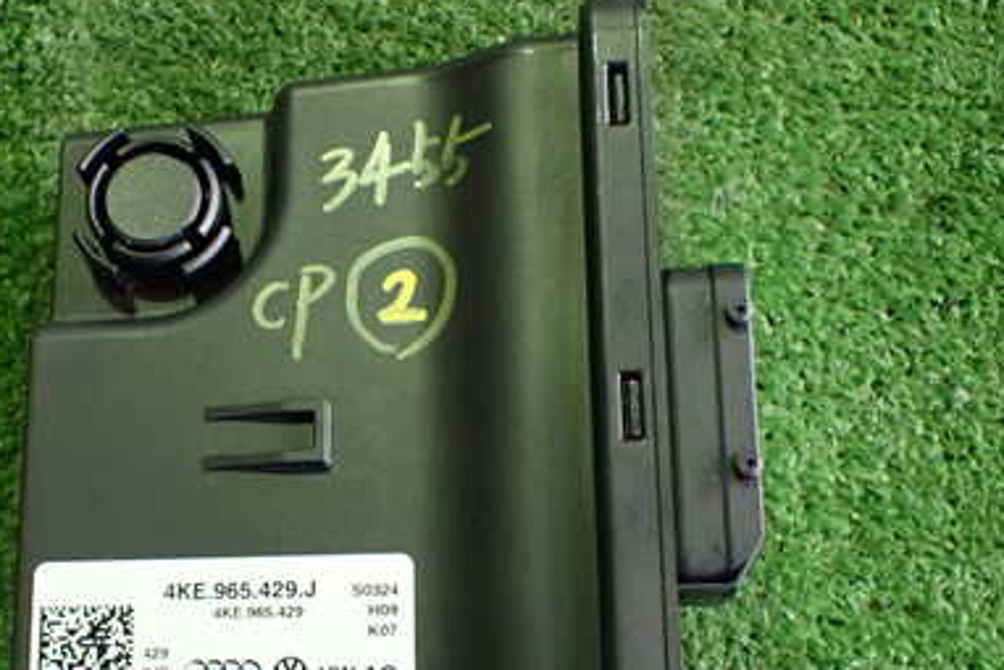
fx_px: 1367
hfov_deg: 39.8
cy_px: 449
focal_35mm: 49
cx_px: 334
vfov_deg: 27.4
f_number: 2.3
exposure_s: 1/80
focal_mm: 5.4
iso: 800
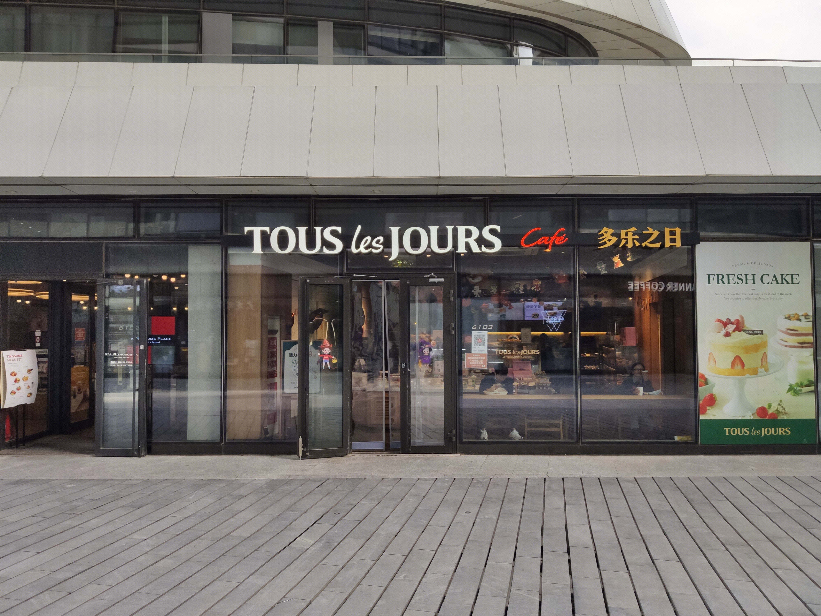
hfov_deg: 67.3
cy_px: 308
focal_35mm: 26
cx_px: 410
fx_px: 617
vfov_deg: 53.1
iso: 112
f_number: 1.75
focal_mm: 4.75
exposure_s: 1/1374
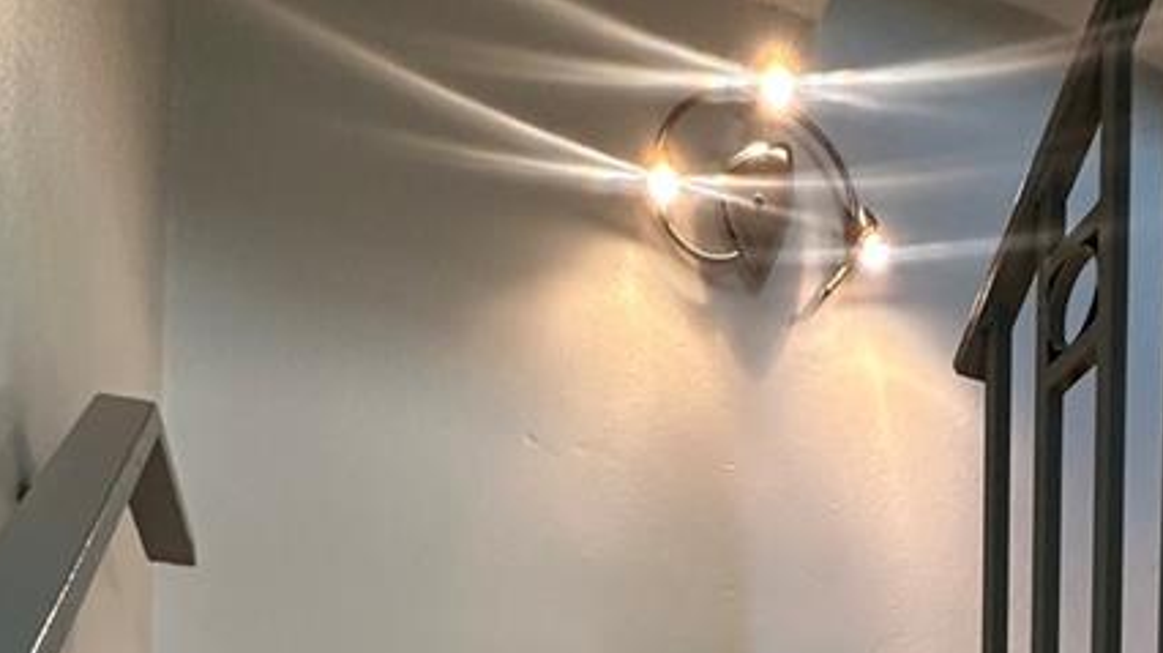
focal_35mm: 43
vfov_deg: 19.7
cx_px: 849
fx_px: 1325
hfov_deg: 46.0
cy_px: 1199
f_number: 2.2
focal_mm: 2.22
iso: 250
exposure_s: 1/120
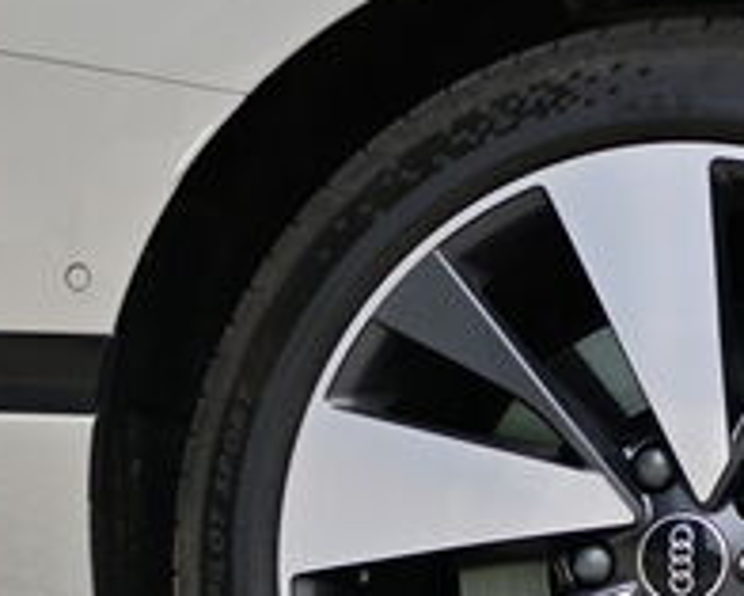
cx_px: 790
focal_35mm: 297
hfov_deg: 6.5
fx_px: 6543
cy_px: 232
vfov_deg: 5.2
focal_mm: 50
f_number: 2
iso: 100
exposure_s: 1/1250
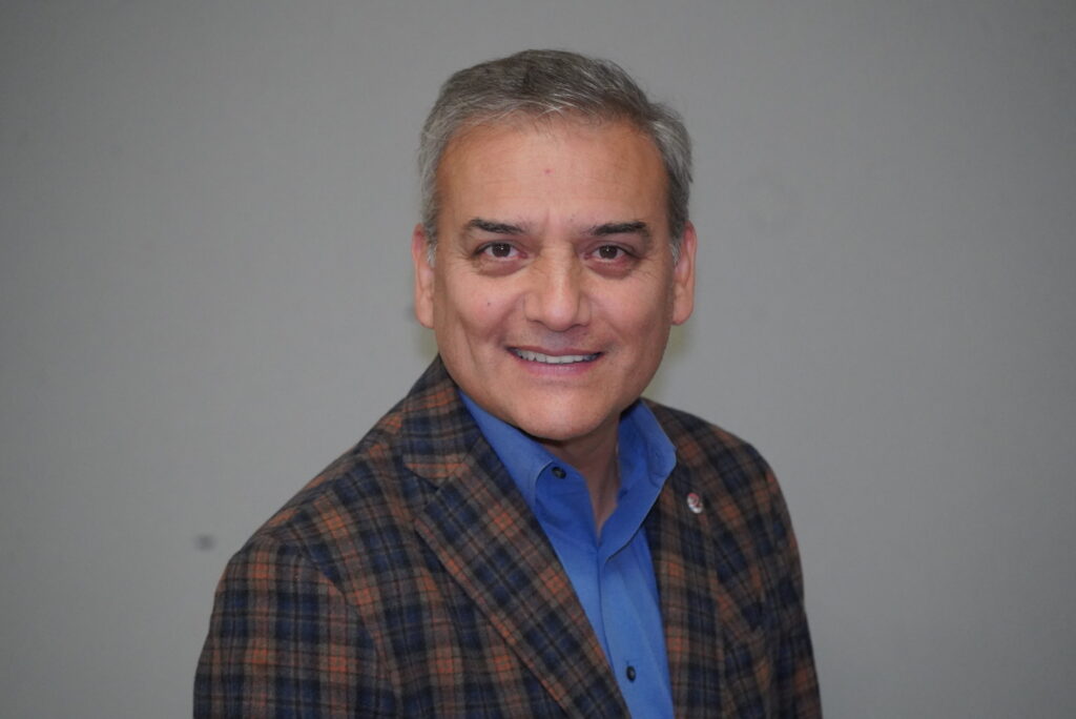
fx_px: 2004
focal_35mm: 67
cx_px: 538
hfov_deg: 30.1
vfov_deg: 20.3
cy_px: 360
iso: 10000
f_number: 5.6
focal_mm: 67
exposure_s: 1/160
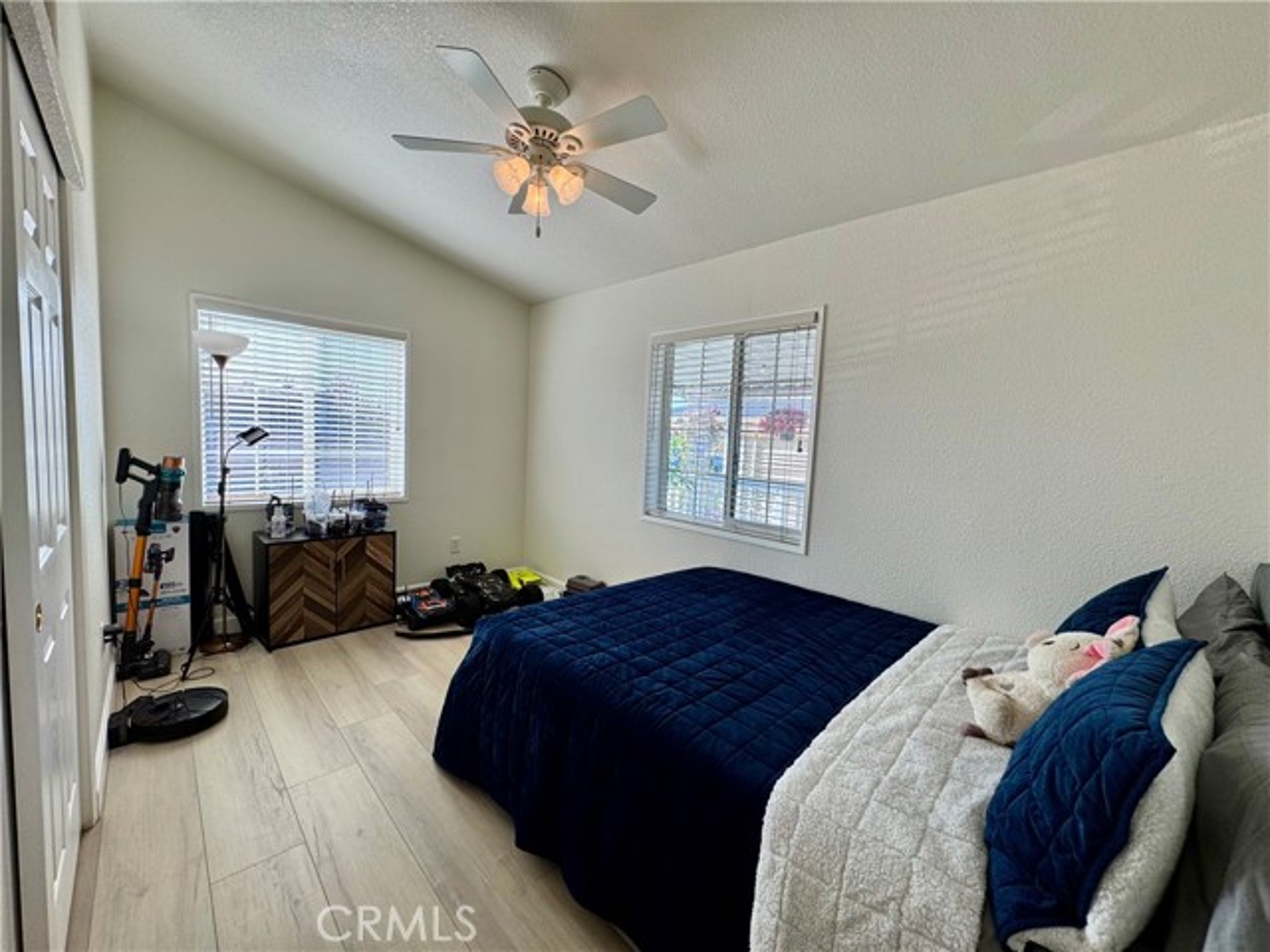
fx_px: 514
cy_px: 476
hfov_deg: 102.1
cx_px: 635
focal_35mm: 14
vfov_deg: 85.7
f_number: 2.2
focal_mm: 2.22
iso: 40
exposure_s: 1/142
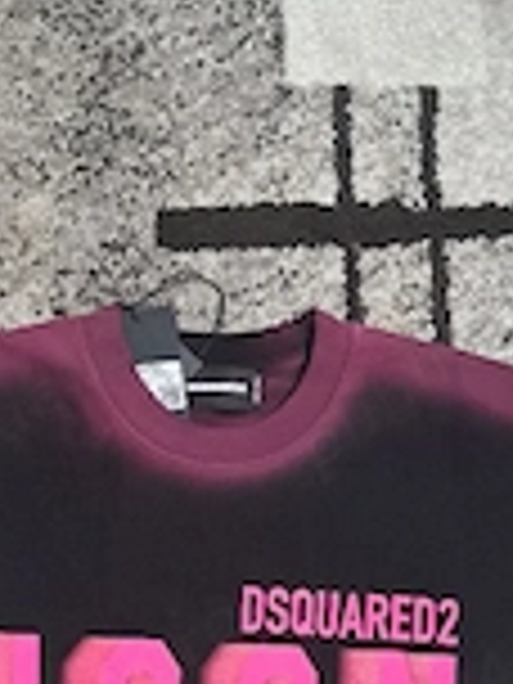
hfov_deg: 23.2
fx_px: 1245
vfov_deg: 27.8
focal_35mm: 63
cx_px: 184
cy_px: 765
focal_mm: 5.23
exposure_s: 1/25
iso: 500
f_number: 1.8
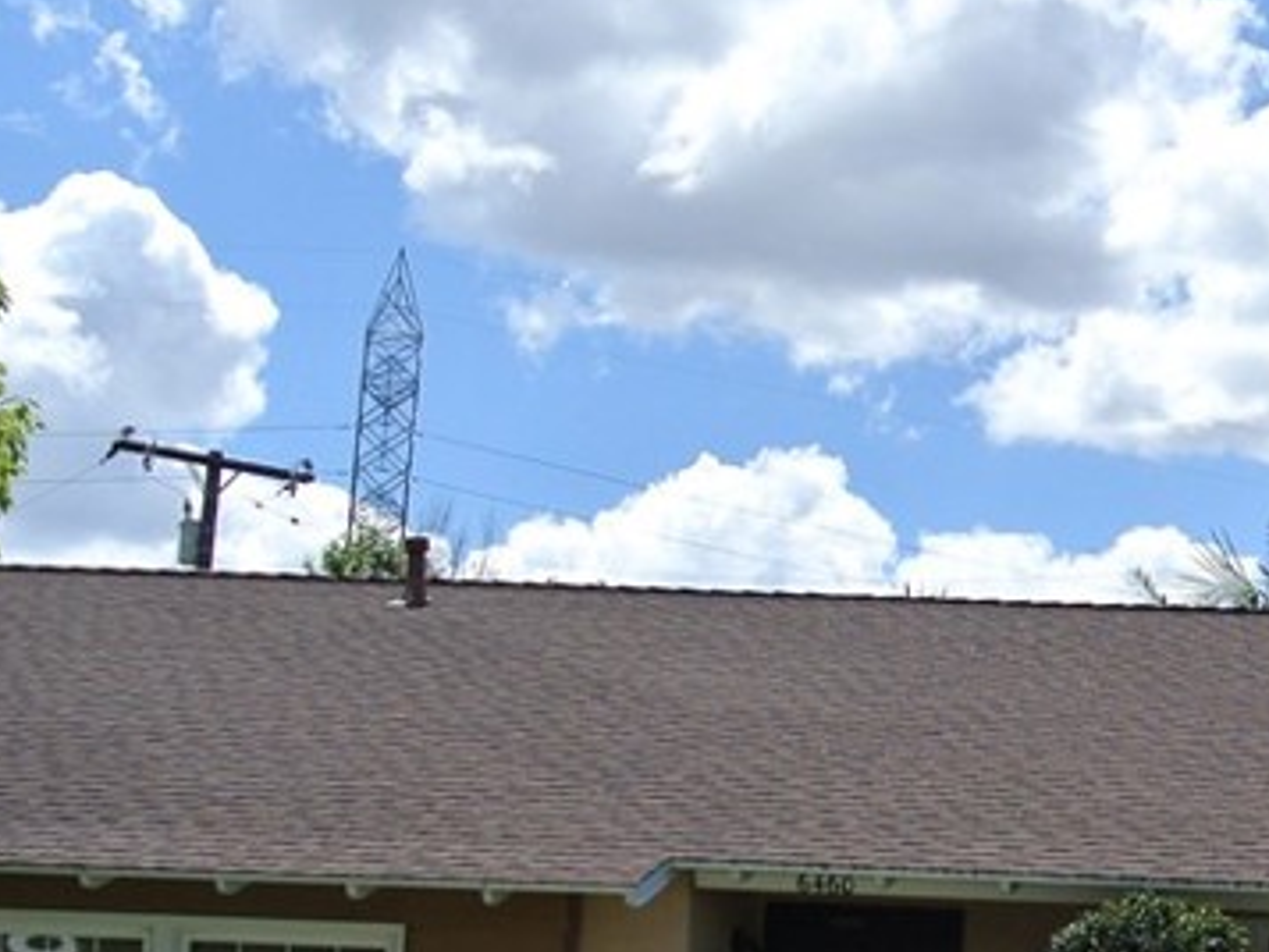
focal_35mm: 80
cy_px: 947
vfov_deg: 18.0
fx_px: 2934
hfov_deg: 21.6
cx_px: 1735
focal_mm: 11
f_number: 5
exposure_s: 1/1000
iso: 100
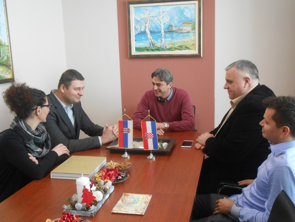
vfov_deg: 37.8
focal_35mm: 38
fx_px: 324
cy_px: 111
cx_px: 148
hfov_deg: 49.0
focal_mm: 6.8
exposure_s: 1/30
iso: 400
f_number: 4.2
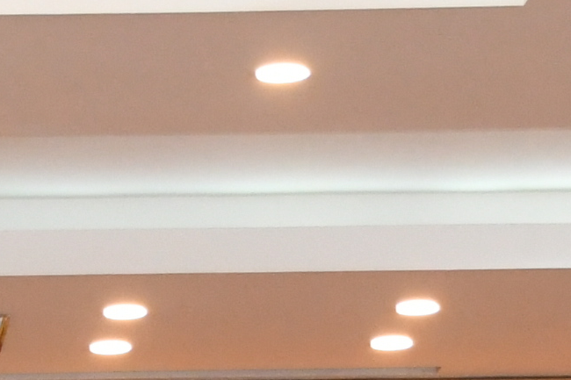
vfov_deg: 5.0
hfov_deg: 7.8
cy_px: 1079
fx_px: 4126
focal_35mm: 260
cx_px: -201
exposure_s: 1/200
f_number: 4
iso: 2500
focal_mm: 27
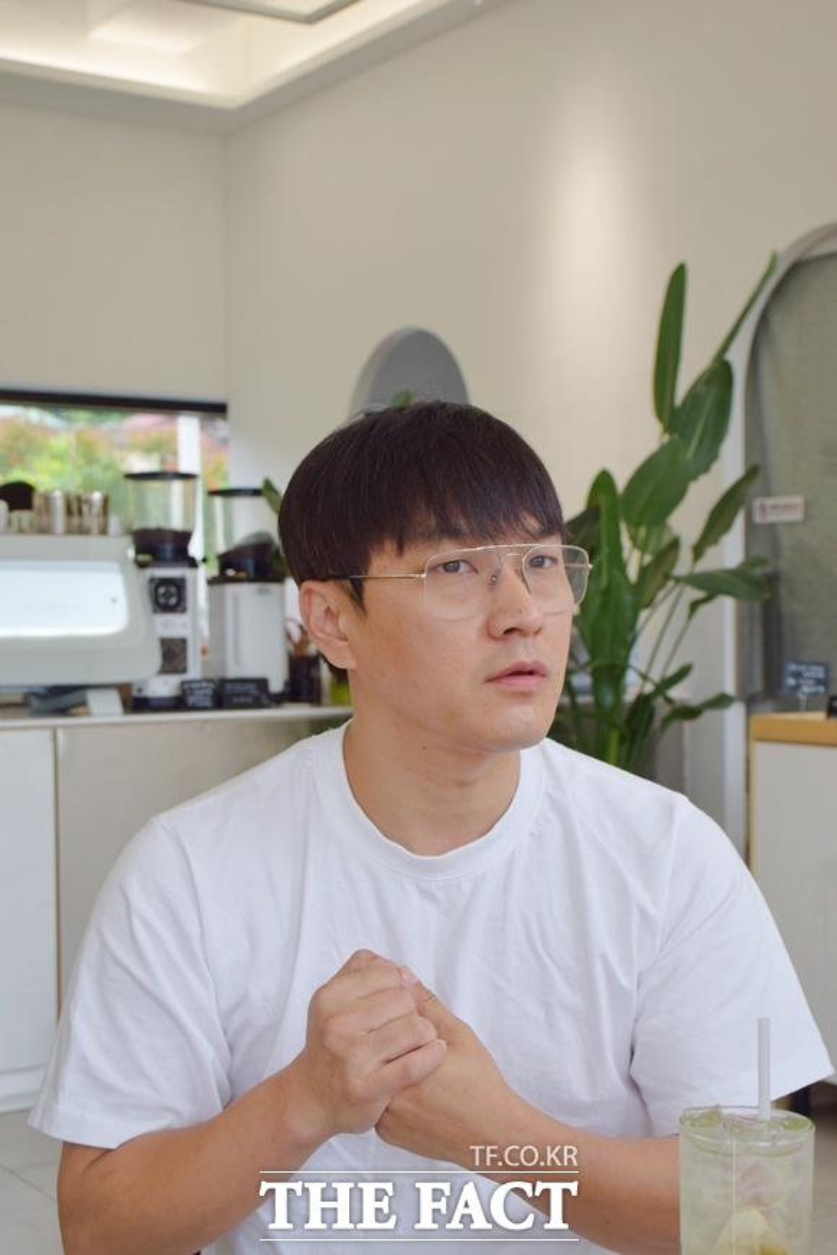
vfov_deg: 37.9
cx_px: 418
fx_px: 1831
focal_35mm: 52
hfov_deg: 25.8
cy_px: 628
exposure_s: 1/160
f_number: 6.3
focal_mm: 35
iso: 400
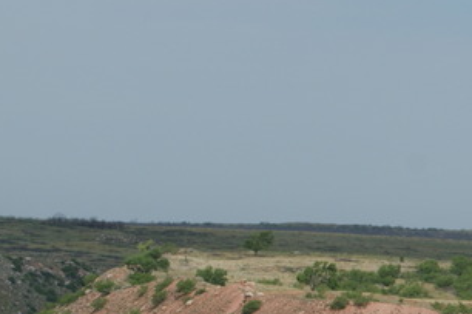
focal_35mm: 526
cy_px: 283
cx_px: -159
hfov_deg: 3.9
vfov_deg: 2.6
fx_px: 6892
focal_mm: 105
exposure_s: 1/250
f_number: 11
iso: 100
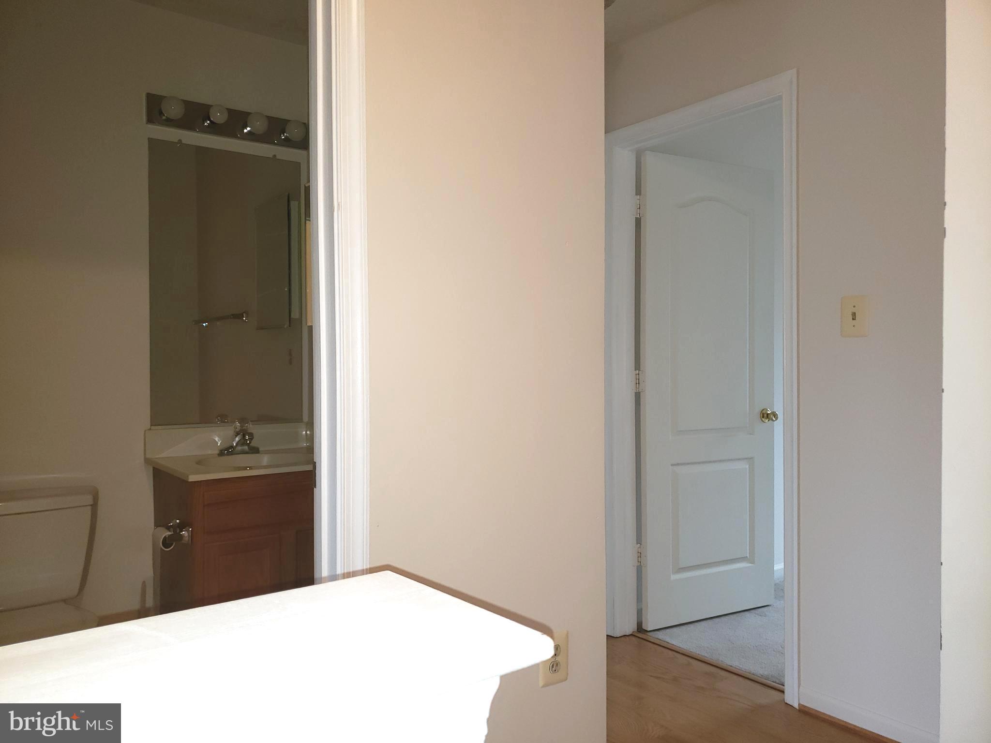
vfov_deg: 53.1
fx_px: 744
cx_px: 496
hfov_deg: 67.3
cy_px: 372
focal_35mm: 26
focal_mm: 4.3
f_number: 1.5
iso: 80
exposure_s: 1/40
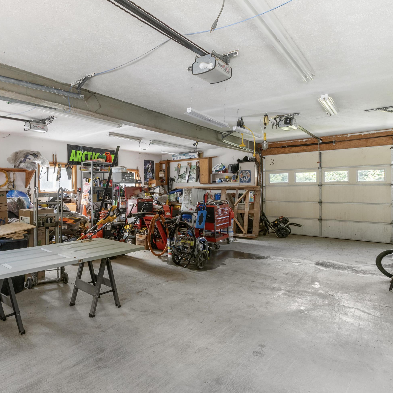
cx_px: 88
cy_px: 190
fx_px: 257
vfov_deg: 74.8
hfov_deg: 68.8
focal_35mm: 20
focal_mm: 10
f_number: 8
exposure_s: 1/4
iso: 100
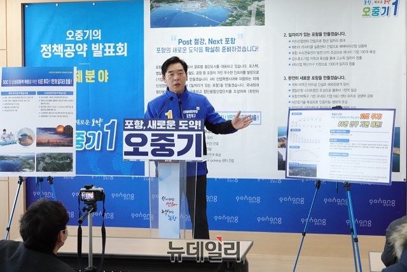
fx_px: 712
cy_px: 136
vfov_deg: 21.6
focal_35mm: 63
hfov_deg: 31.9
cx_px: 204
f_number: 3.5
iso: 3200
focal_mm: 23.09
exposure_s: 1/500
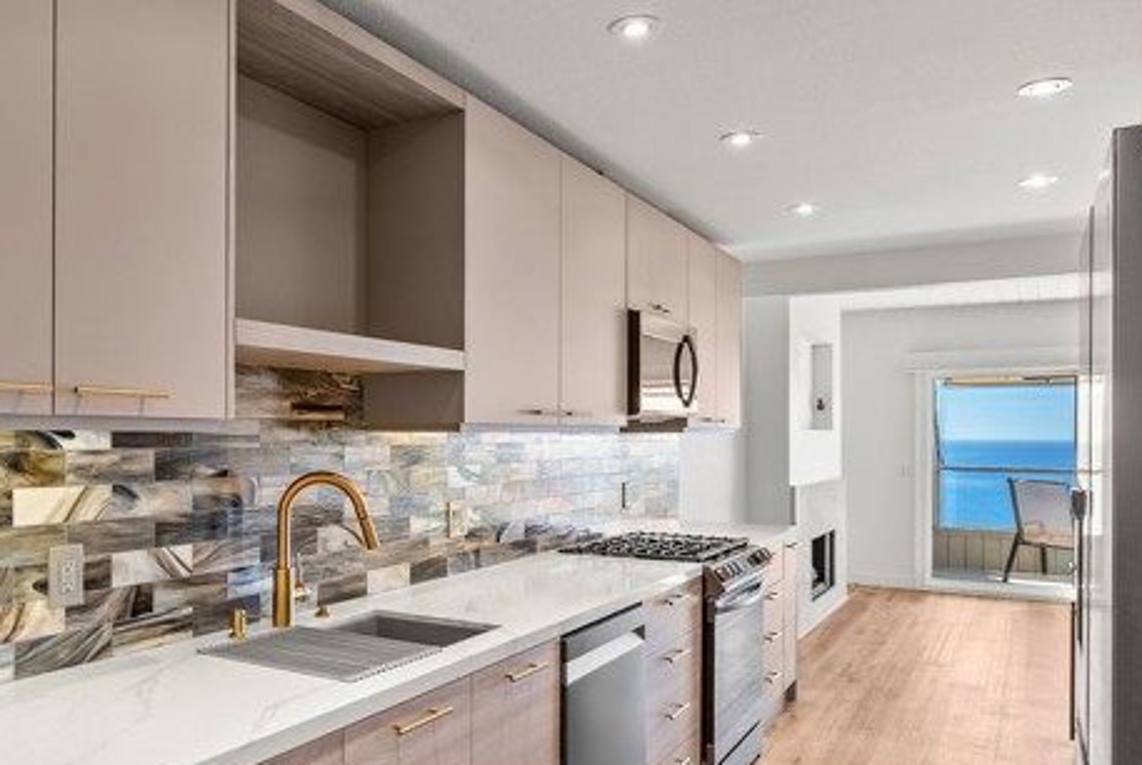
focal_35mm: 28
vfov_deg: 46.4
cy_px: 435
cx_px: 415
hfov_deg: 64.3
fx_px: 889
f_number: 8
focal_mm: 20
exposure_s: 1/8
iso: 400
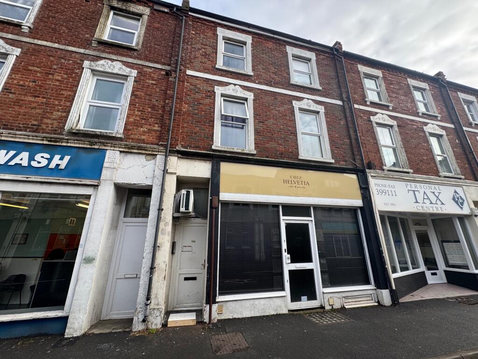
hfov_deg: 102.1
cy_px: 180
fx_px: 193
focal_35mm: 14
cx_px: 239
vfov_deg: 85.7
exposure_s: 1/390
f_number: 2.2
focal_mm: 2.22
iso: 40
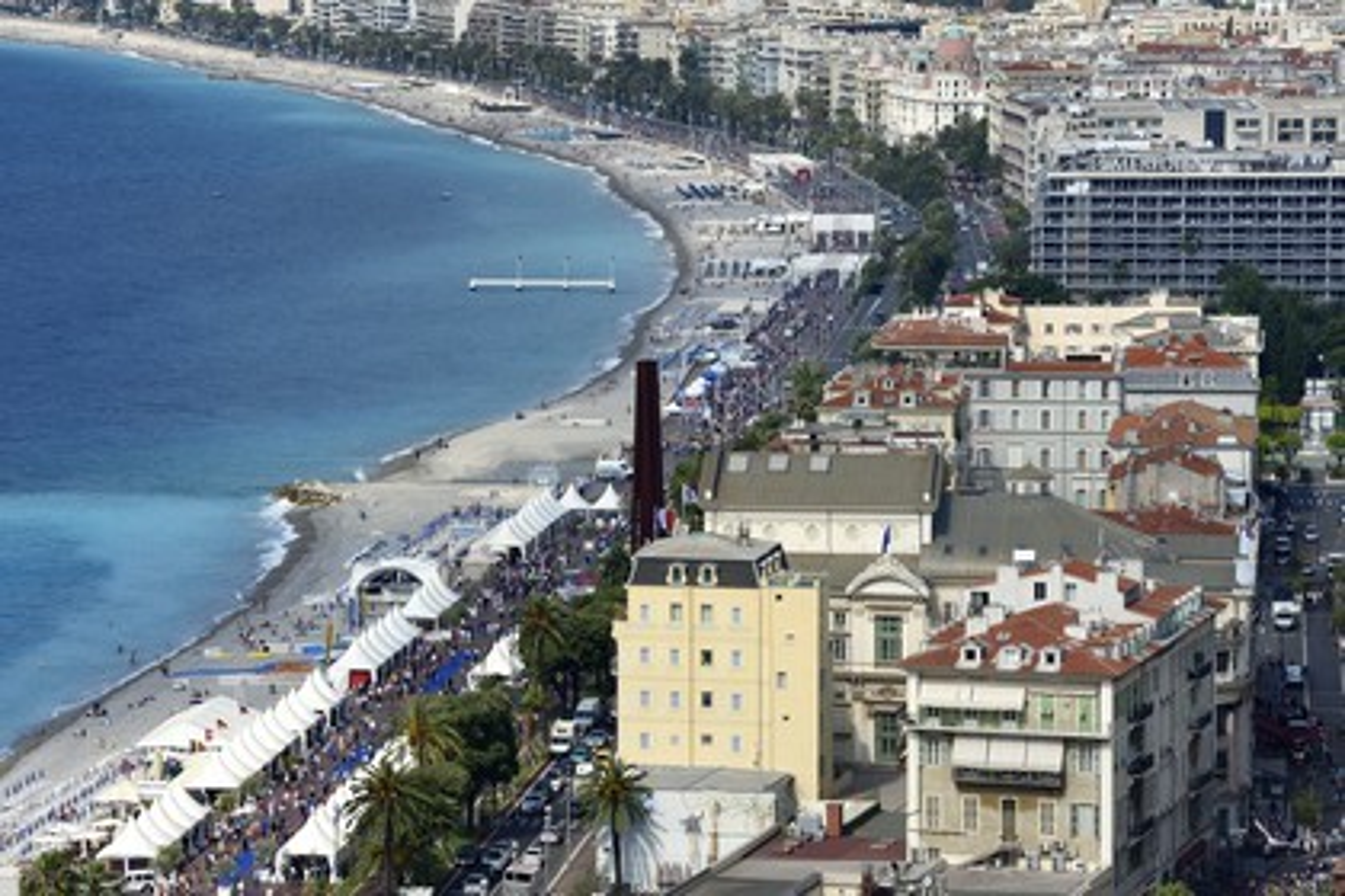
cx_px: 672
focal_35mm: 165
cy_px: 448
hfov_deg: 12.5
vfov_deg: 8.3
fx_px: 6164
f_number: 18
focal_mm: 165
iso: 200
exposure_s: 1/160
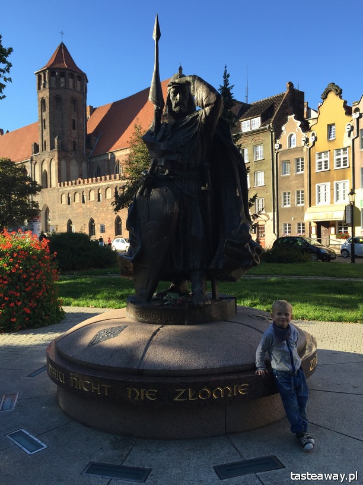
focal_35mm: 29
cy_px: 242
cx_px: 182
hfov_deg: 48.2
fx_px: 405
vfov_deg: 61.7
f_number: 2.2
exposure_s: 1/618
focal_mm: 4.15
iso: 32
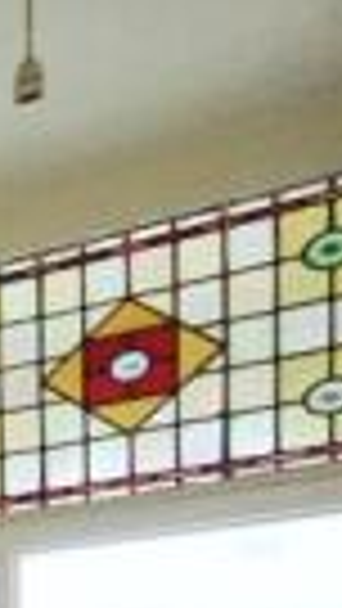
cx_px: -1105
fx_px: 1224
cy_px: 975
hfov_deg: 7.7
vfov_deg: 21.8
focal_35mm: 76
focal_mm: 10
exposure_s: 1/160
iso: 2500
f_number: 4
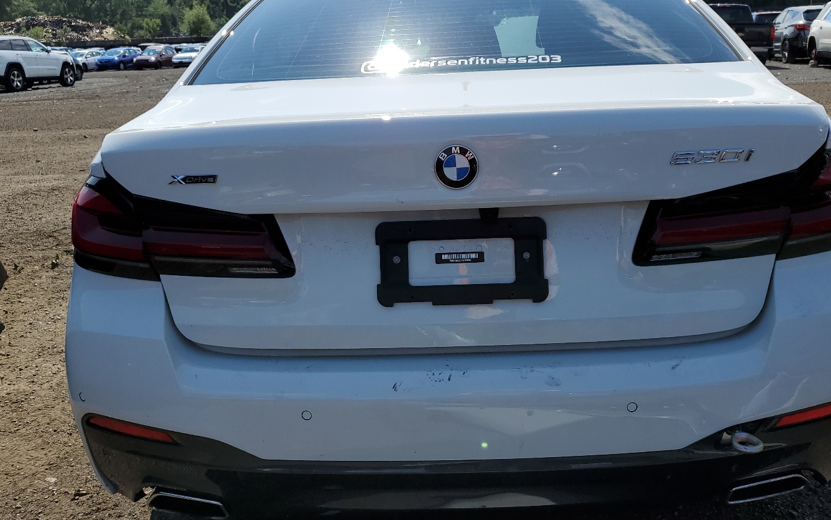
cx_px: 465
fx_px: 747
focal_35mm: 33
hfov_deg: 58.0
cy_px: 252
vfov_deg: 38.3
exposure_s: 1/5000
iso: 50
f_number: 1.5
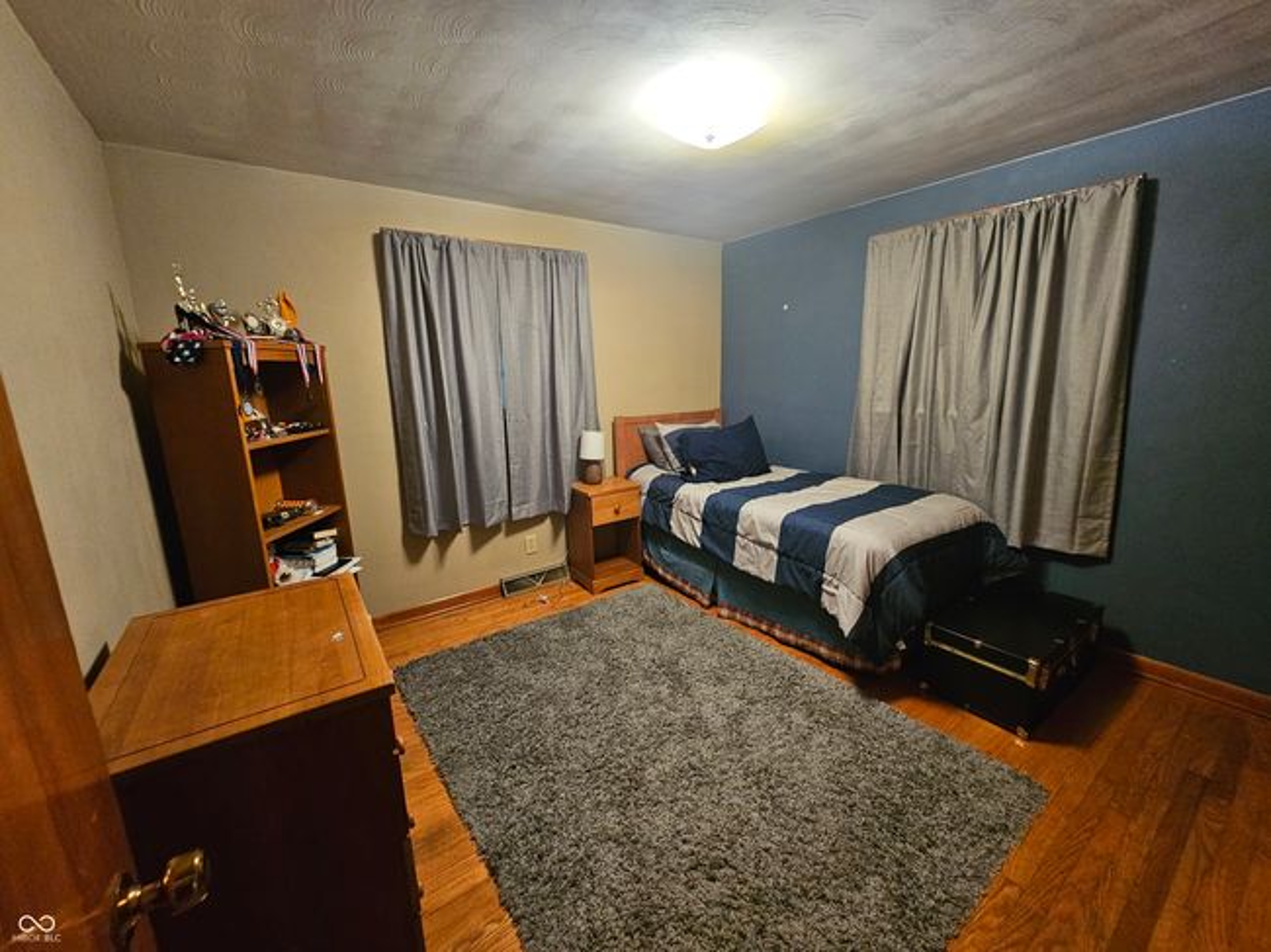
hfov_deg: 106.2
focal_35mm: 13
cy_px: 476
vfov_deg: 89.9
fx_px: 477
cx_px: 636
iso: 800
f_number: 2.2
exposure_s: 1/24
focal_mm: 2.2
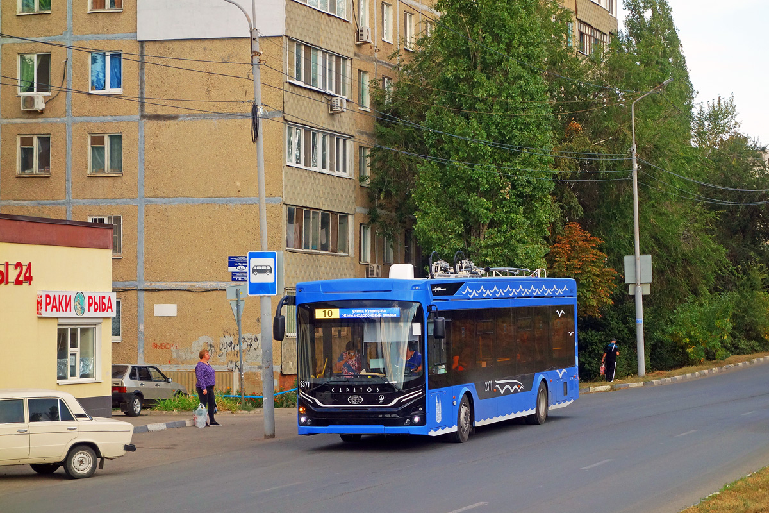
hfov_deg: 20.4
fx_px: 2136
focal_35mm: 100
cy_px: 256
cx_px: 384
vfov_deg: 13.7
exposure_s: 1/500
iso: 250
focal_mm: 37.1
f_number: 4.9
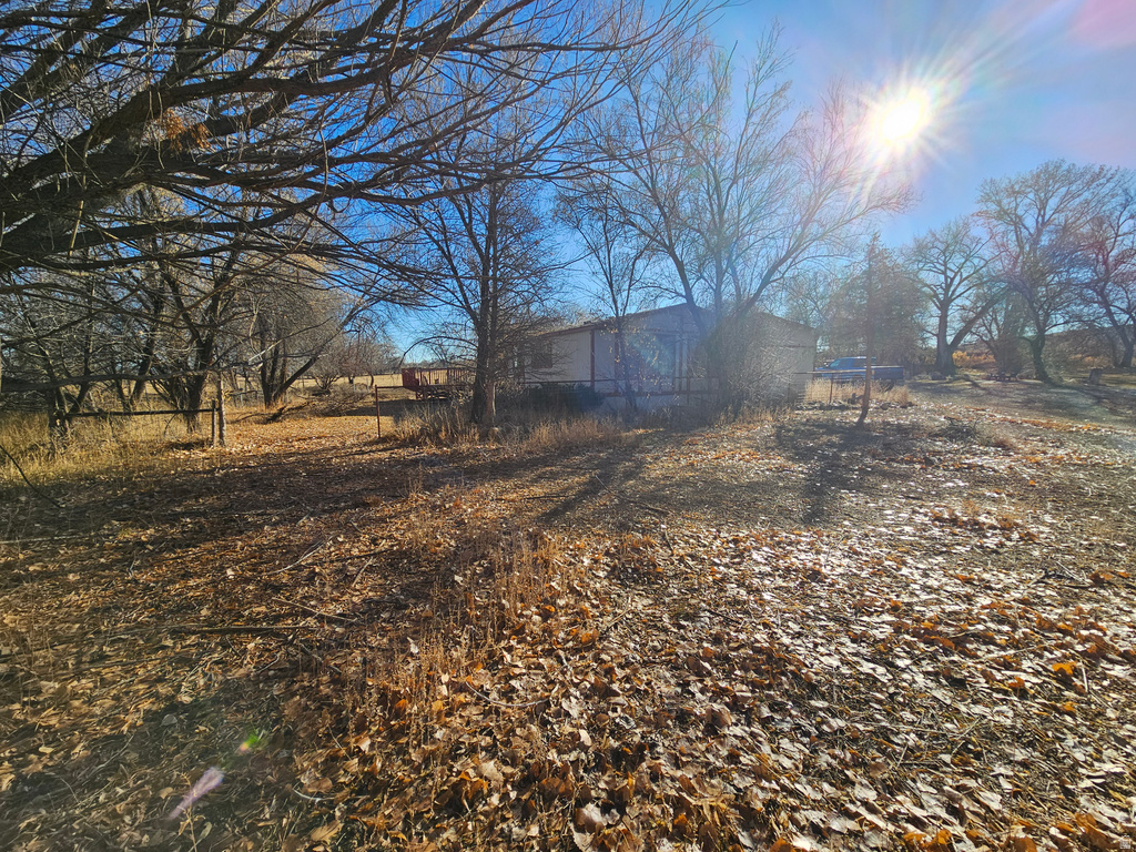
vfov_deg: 89.9
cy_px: 426
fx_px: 427
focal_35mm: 13
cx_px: 568
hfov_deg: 106.2
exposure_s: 1/1989
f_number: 2.2
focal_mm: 2.2
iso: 50
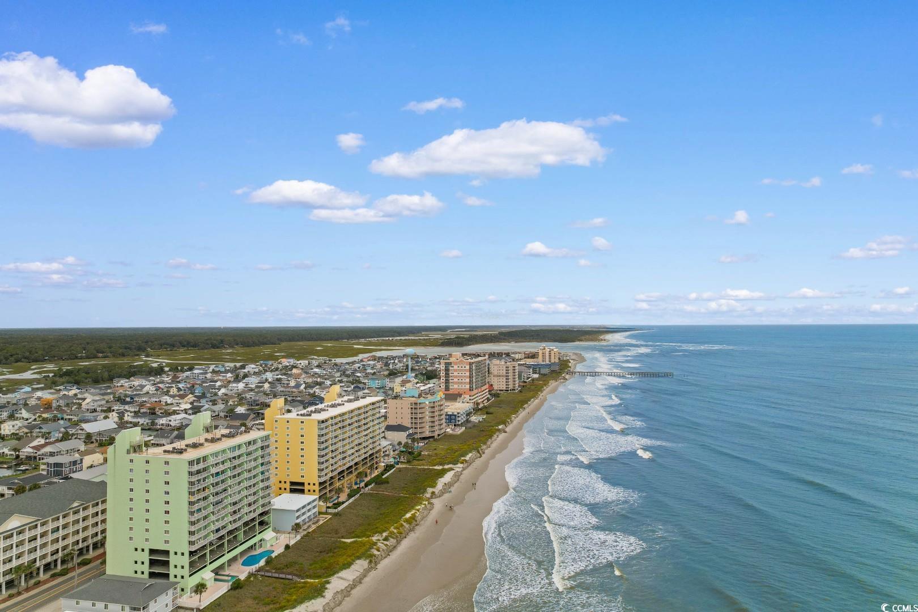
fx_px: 561
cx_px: 459
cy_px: 306
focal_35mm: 22
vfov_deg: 57.2
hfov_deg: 78.6
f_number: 2.8
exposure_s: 1/500
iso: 100
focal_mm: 8.38
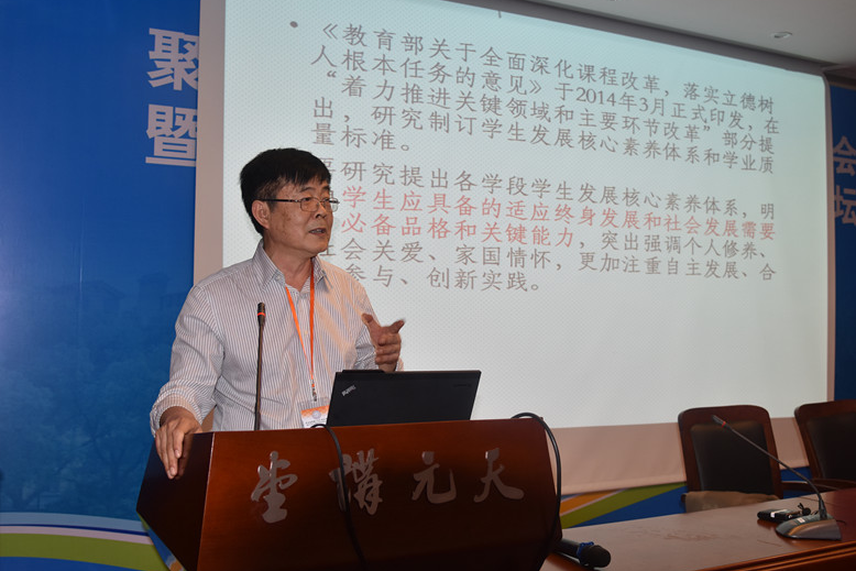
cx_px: 431
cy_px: 286
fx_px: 880
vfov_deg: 36.0
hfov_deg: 51.9
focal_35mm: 37
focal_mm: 24
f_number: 4
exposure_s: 1/80
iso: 400
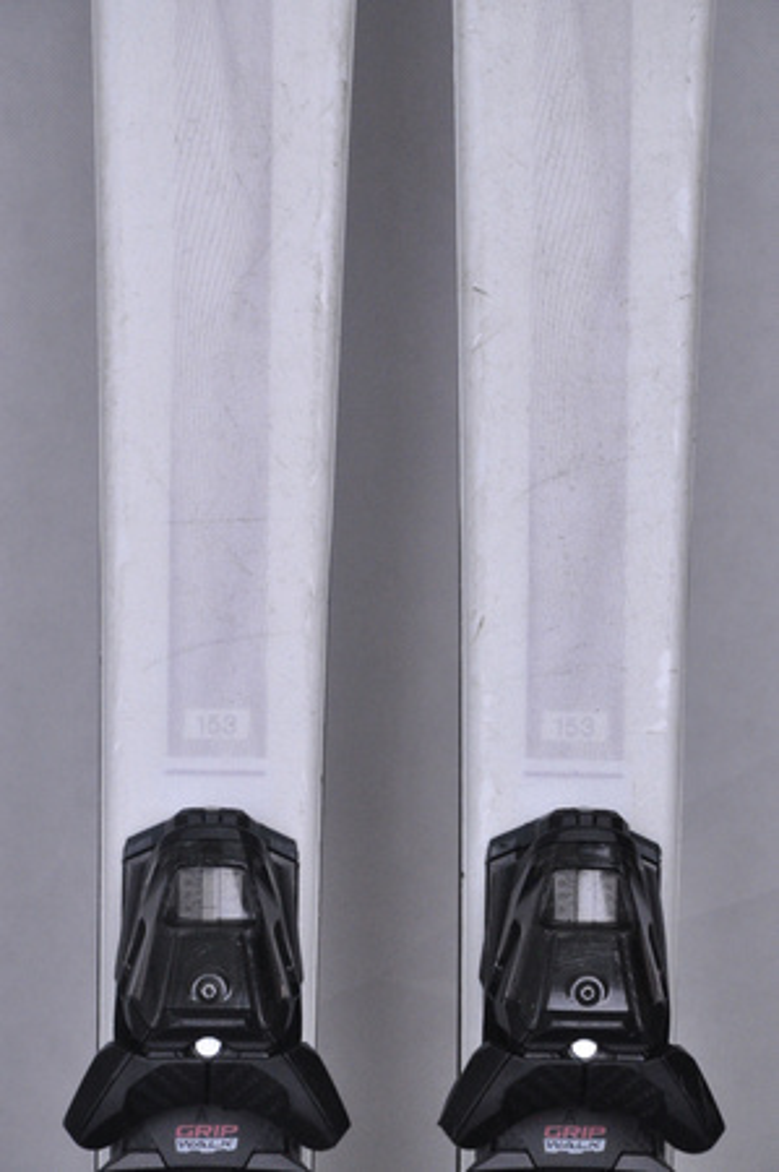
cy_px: 586
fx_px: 5124
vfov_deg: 13.1
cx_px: 390
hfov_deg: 8.7
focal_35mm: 158
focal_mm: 105
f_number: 9.5
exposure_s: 1/125
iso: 3200
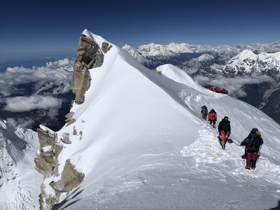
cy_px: 105
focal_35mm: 28
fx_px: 226
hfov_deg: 63.4
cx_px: 140
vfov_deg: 49.7
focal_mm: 3.99
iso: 25
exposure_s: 1/19231
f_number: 1.8
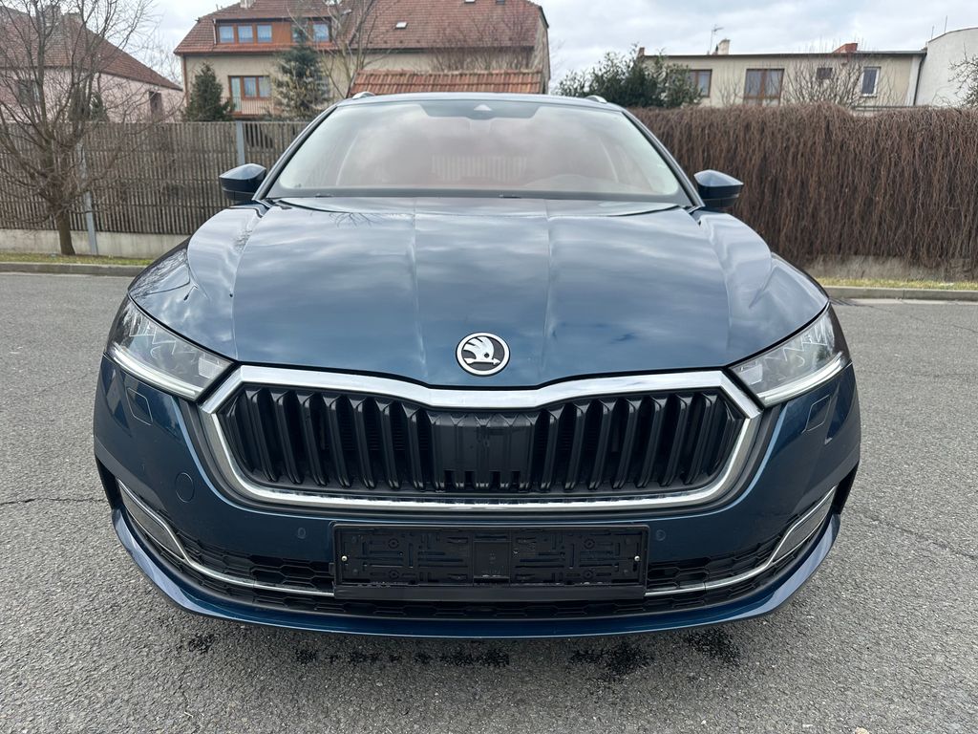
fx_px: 678
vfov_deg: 56.8
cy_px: 367
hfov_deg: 71.6
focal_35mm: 24
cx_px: 489
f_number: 1.78
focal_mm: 6.86
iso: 80
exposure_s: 1/1131
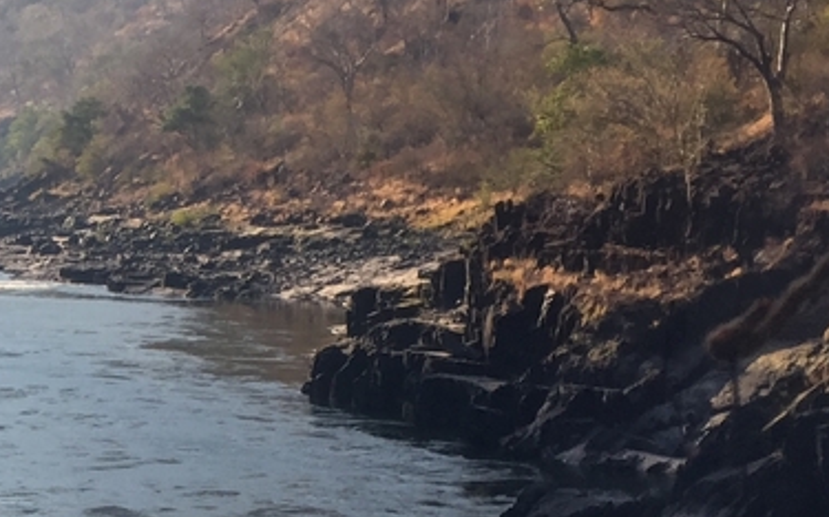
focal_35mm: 105
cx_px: -183
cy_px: 559
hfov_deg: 18.7
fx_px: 2371
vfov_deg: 12.3
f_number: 2.2
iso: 32
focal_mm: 4.15
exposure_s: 1/920
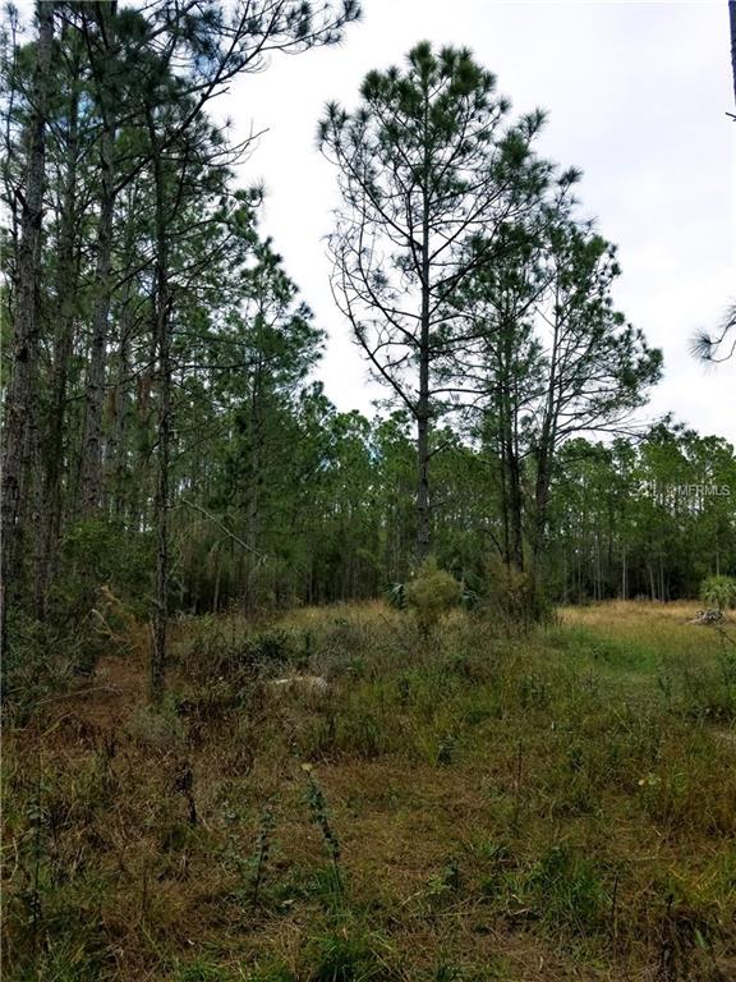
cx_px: 368
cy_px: 491
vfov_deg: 67.3
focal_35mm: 26
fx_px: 737
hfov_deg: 53.1
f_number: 1.7
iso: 50
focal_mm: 4.2
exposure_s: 1/1256
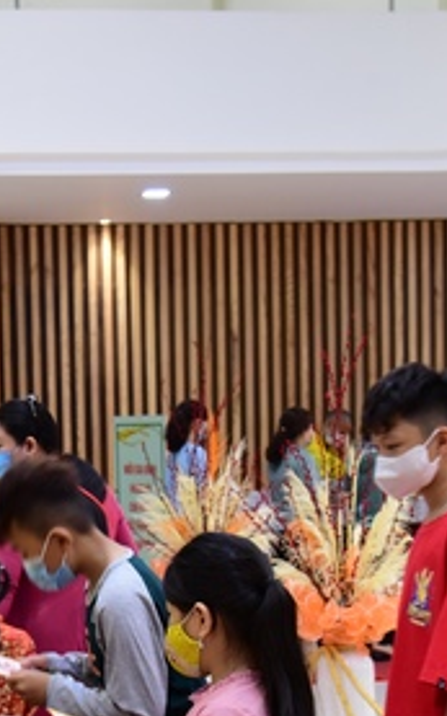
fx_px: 1775
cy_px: 551
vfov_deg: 22.6
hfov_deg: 14.2
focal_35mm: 91
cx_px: 34
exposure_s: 1/50
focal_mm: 38
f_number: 5.6
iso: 1600
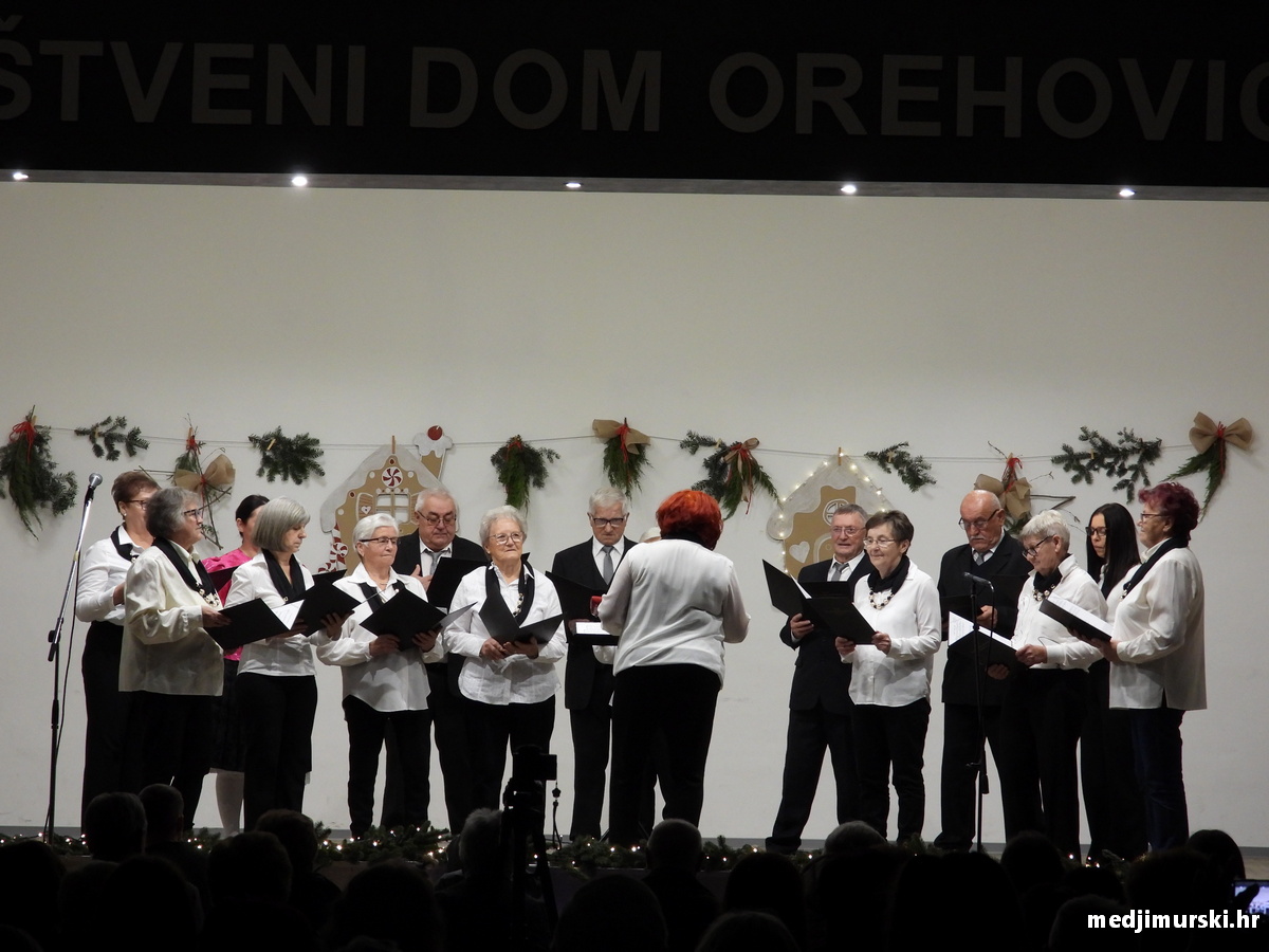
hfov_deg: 18.7
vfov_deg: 14.1
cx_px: 634
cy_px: 476
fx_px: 3849
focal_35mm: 105
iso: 400
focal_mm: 18.9
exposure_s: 1/30
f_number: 4
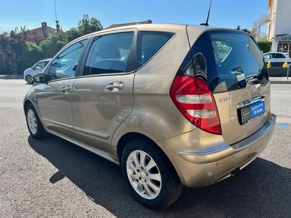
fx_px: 219
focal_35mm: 26
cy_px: 109
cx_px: 146
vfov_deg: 53.1
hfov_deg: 67.3
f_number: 1.5
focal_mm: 5.7
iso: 50
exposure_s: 1/1901
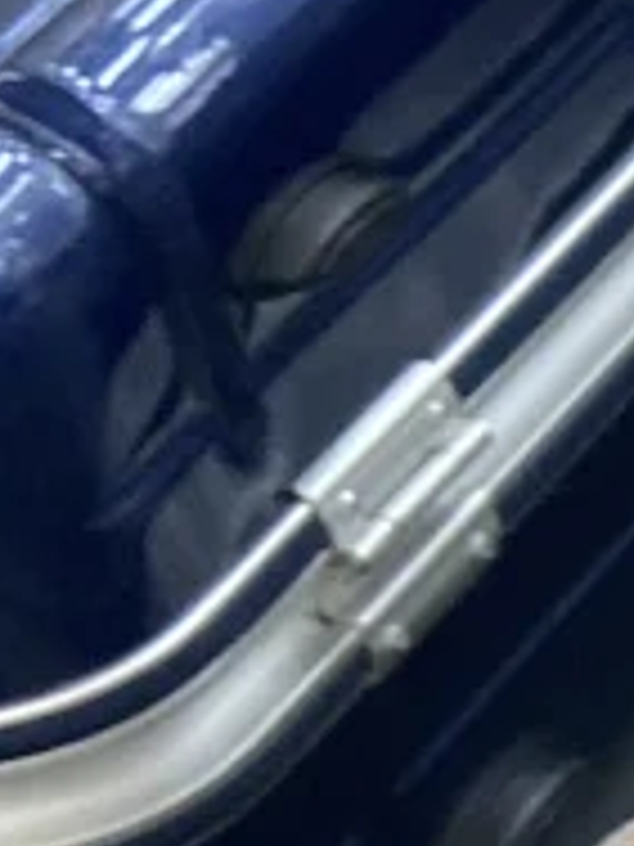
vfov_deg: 9.6
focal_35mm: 199
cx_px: 2190
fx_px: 4860
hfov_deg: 6.5
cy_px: 1300
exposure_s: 1/100
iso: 100
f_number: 1.8
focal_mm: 4.25
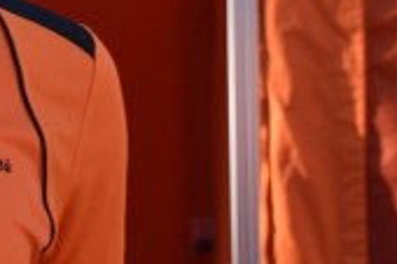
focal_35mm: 138
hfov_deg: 14.0
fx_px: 1520
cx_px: -187
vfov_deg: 9.7
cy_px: -84
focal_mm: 26
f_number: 3.8
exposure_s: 1/800
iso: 320
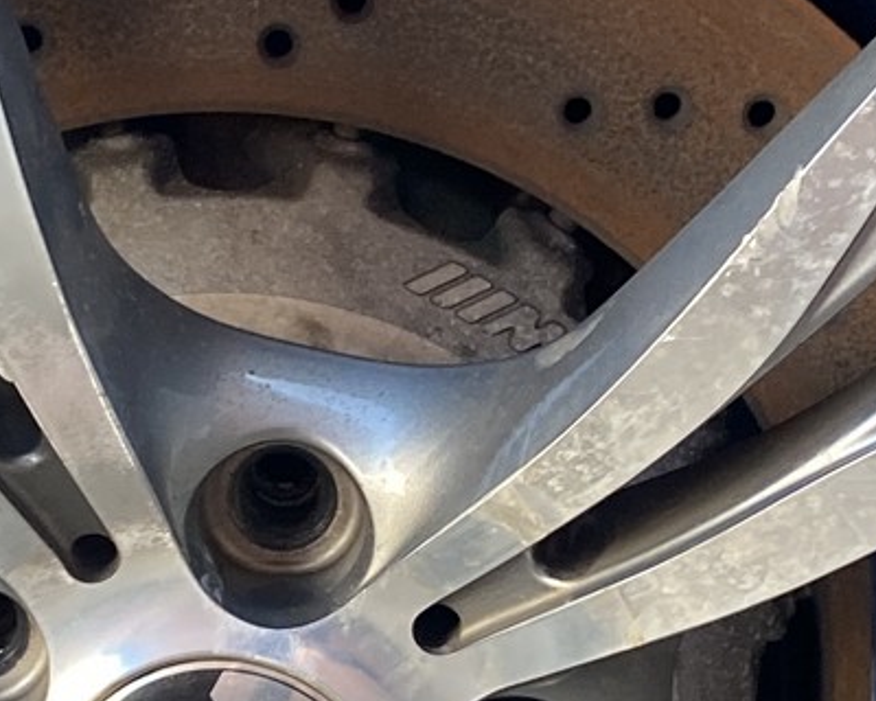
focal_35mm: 130
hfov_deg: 14.8
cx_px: 482
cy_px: 648
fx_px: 3370
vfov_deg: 11.8
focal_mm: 4.25
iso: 125
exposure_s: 1/103
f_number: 1.8
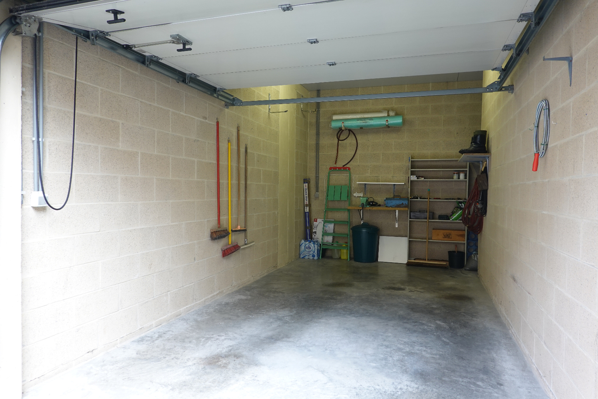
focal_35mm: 24
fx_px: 399
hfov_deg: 73.7
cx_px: 299
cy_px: 200
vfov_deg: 53.1
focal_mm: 9
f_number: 2.8
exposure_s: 1/30
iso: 160
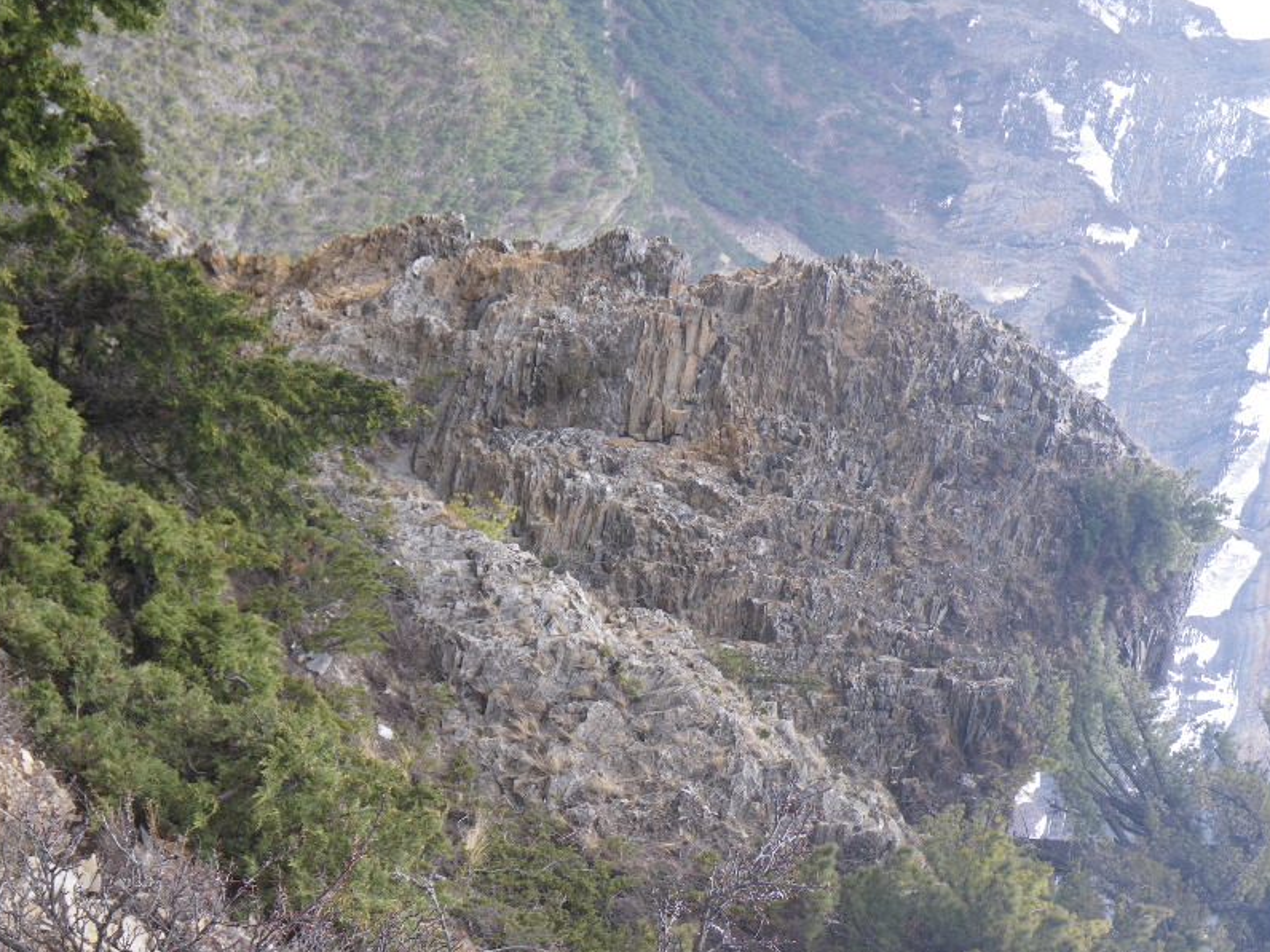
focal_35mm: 45
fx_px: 1651
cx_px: 663
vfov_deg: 32.2
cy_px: 478
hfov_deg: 42.1
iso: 50
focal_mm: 7.5
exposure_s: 1/80
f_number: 4.2
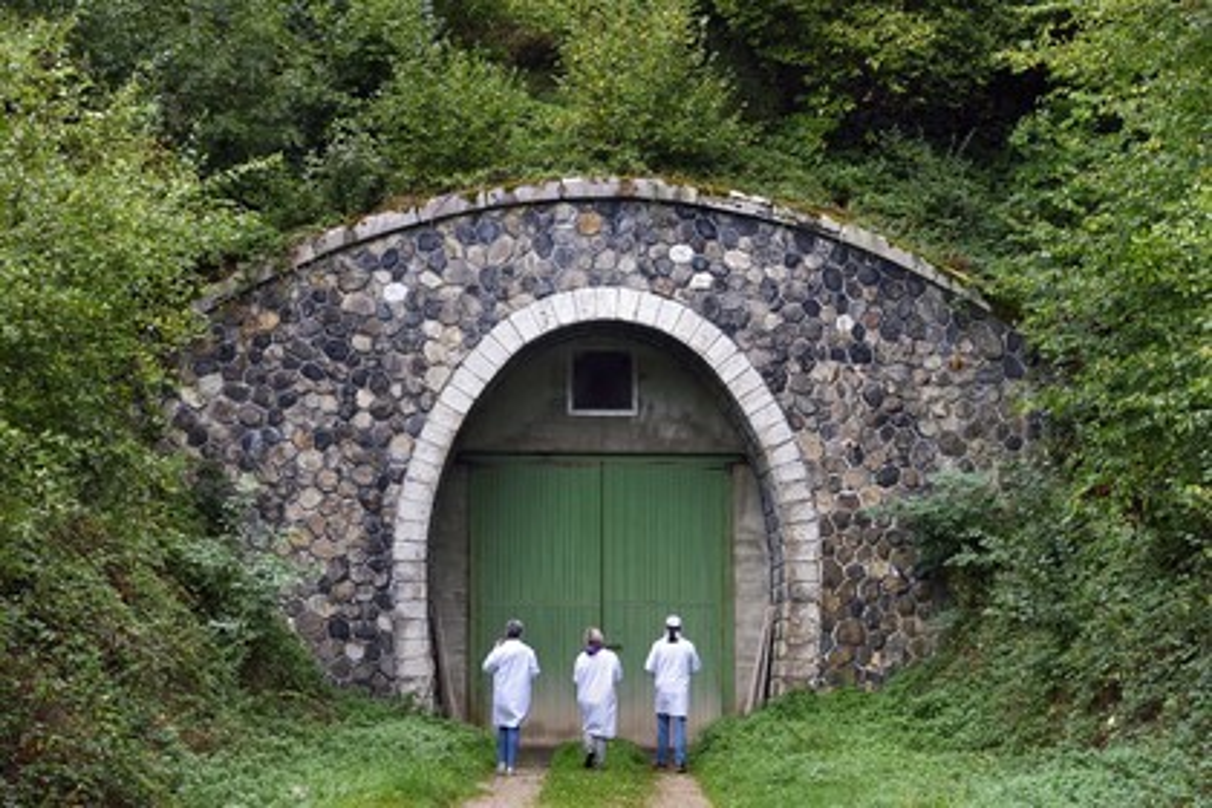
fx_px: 2356
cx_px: 606
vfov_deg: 19.5
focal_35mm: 70
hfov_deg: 28.8
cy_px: 404
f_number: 7.1
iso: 800
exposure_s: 1/100
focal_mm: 70
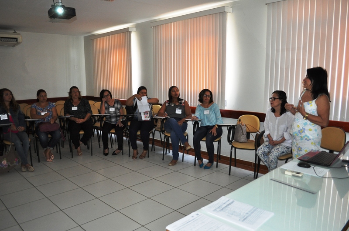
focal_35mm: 27
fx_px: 261
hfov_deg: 67.5
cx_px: 174
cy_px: 116
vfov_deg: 47.8
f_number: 3.5
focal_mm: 18
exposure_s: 1/60
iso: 800
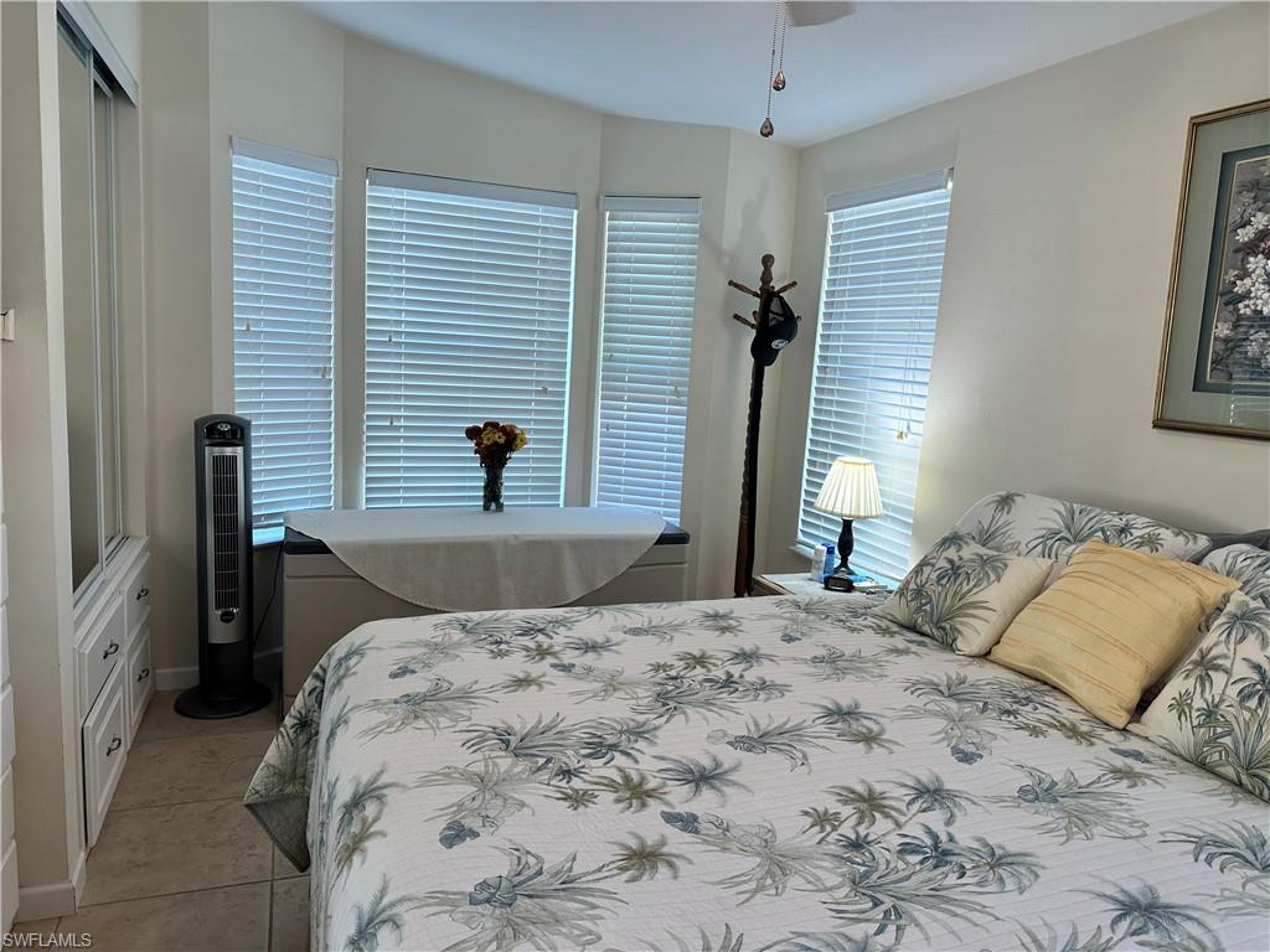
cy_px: 476
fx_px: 881
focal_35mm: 24
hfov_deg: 71.6
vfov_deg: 56.8
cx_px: 635
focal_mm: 6.86
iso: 80
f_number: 1.78
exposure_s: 1/120
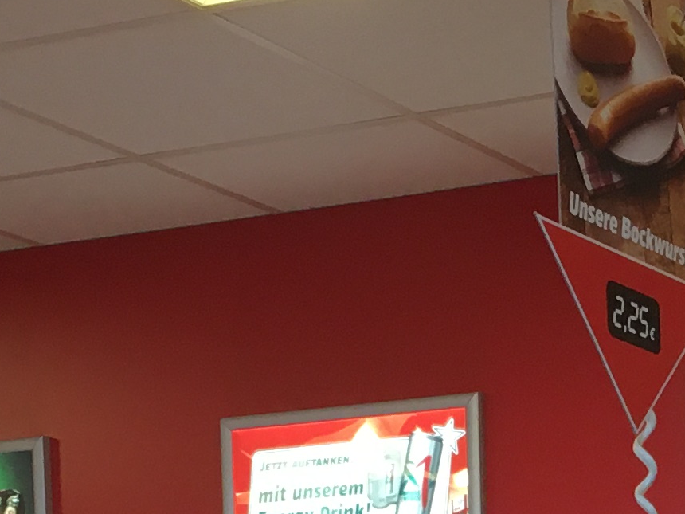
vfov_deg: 10.0
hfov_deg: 14.1
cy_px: 1075
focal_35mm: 136
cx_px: 778
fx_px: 2691
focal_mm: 4.15
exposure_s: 1/33
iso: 25
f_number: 2.2
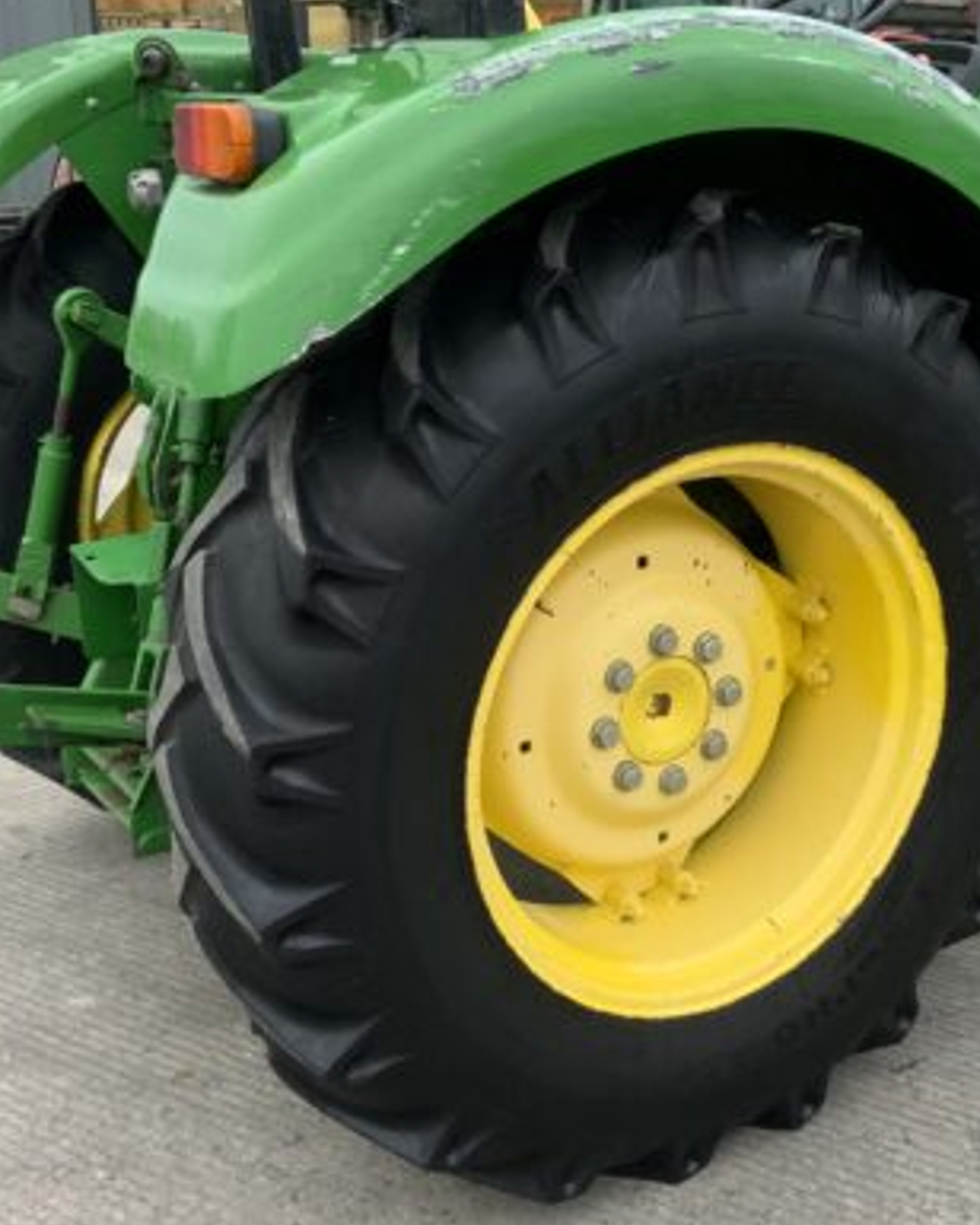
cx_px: 633
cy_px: 697
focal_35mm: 47
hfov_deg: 31.9
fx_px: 1704
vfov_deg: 39.5
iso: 64
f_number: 1.8
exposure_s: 1/122
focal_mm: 3
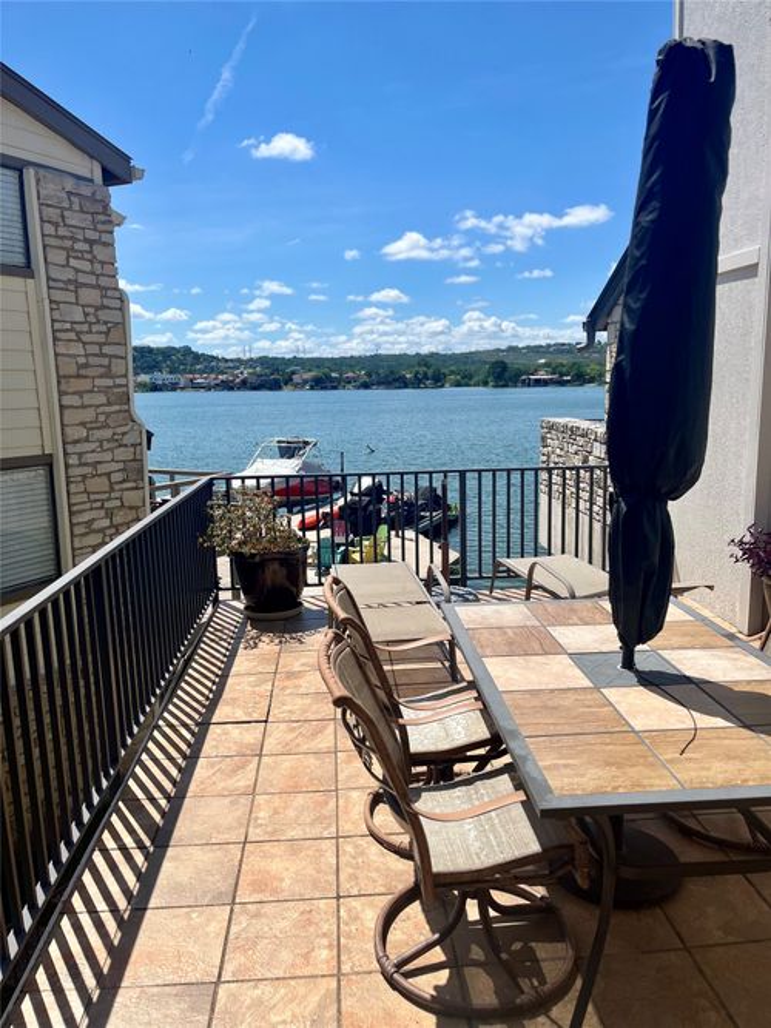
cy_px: 514
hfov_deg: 53.0
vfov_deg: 67.3
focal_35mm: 26
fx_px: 772
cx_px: 386
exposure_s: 1/5848
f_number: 1.6
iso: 50
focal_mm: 5.1
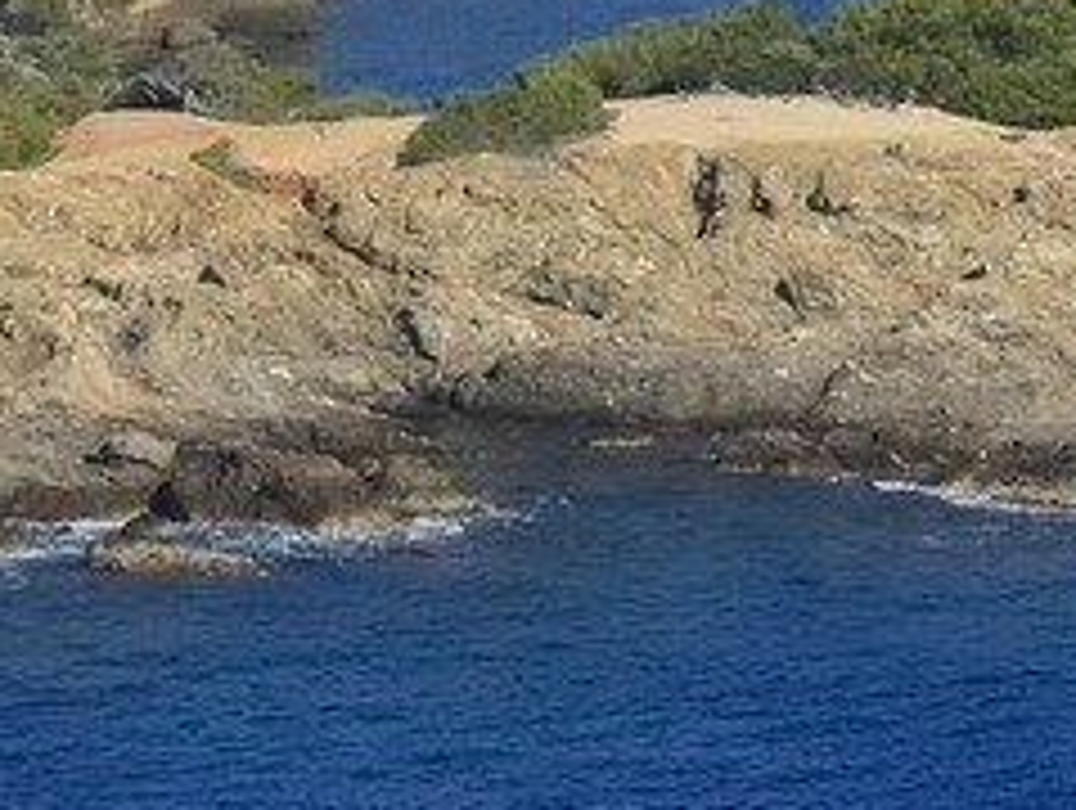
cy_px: -1305
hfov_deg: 1.8
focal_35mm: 1092
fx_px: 33995
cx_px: 3588
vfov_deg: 1.4
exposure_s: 1/1600
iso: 800
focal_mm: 170
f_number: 10
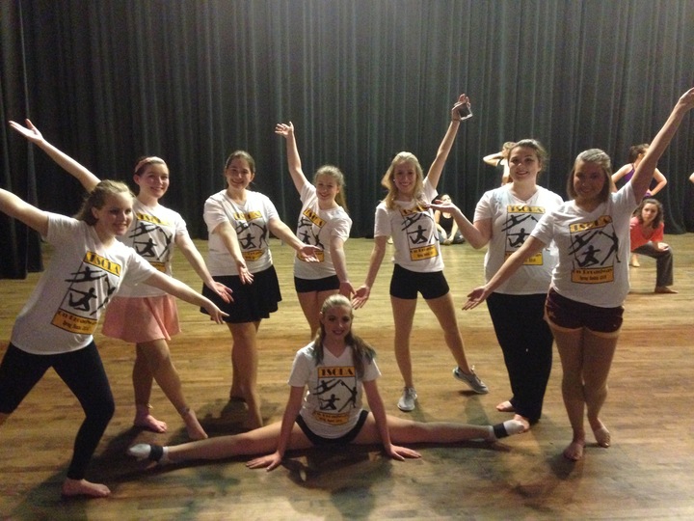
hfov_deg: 55.4
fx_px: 662
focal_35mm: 33
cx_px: 347
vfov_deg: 42.9
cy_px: 260
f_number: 2.4
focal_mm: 4.12
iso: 800
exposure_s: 1/15
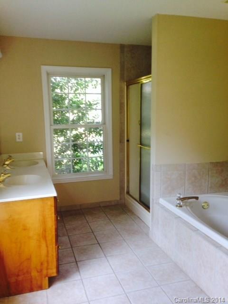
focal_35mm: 33
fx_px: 290
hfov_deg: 42.9
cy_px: 152
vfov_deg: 55.4
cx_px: 114
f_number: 2.4
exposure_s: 1/24
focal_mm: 4.12
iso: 64
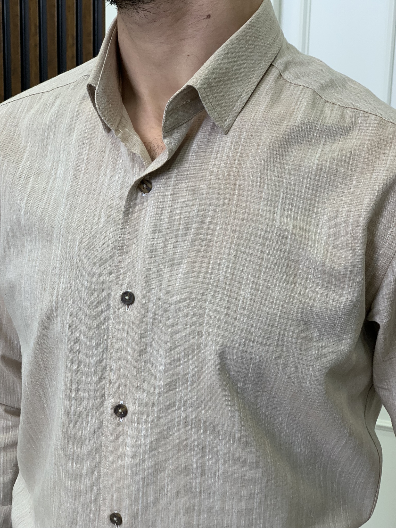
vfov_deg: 36.8
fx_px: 793
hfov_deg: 28.0
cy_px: 264
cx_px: 198
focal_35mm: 52
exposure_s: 1/122
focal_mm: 6
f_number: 2.4
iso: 64
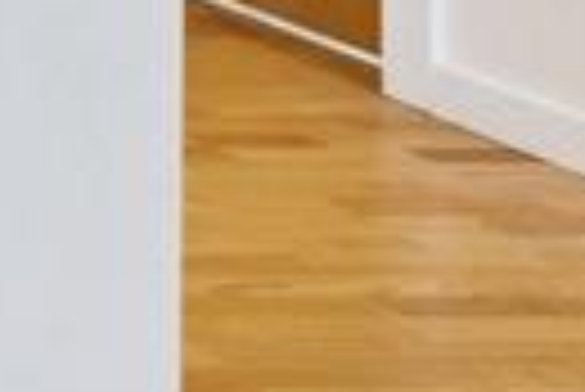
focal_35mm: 118
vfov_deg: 9.8
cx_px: -1616
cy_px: -635
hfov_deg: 8.8
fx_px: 1920
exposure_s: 1/3.33
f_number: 11
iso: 800
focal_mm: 15
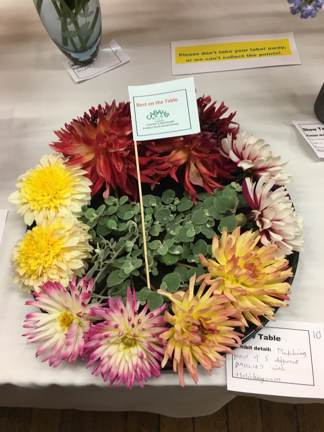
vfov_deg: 61.7
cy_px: 216
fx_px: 362
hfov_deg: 48.2
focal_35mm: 29
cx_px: 162
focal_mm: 4.15
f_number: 2.2
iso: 80
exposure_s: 1/33
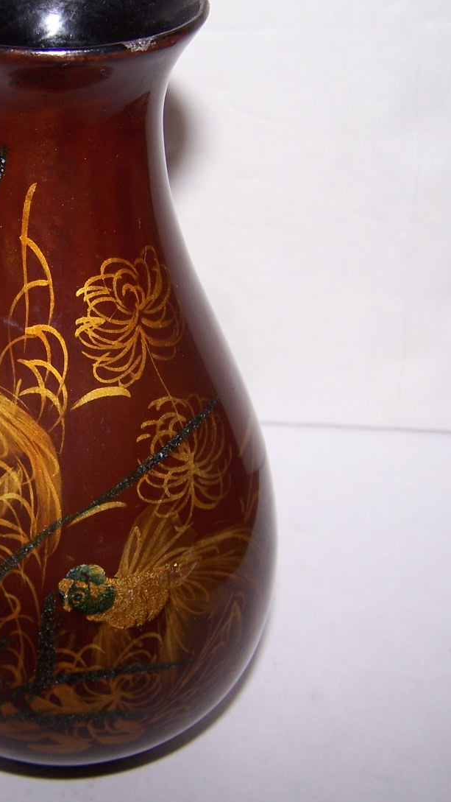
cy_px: 393
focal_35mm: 59
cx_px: 24
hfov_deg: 19.9
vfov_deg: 35.4
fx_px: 1254
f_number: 2.8
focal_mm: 6.3
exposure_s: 1/60
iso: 80
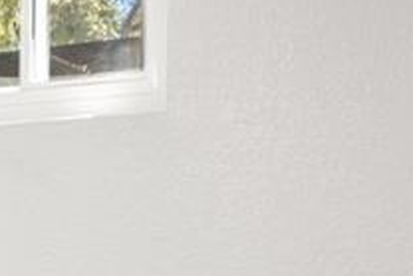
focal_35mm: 123
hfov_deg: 15.4
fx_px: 1412
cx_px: -199
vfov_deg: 10.9
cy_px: 351
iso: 250
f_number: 16
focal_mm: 16
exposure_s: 1.3
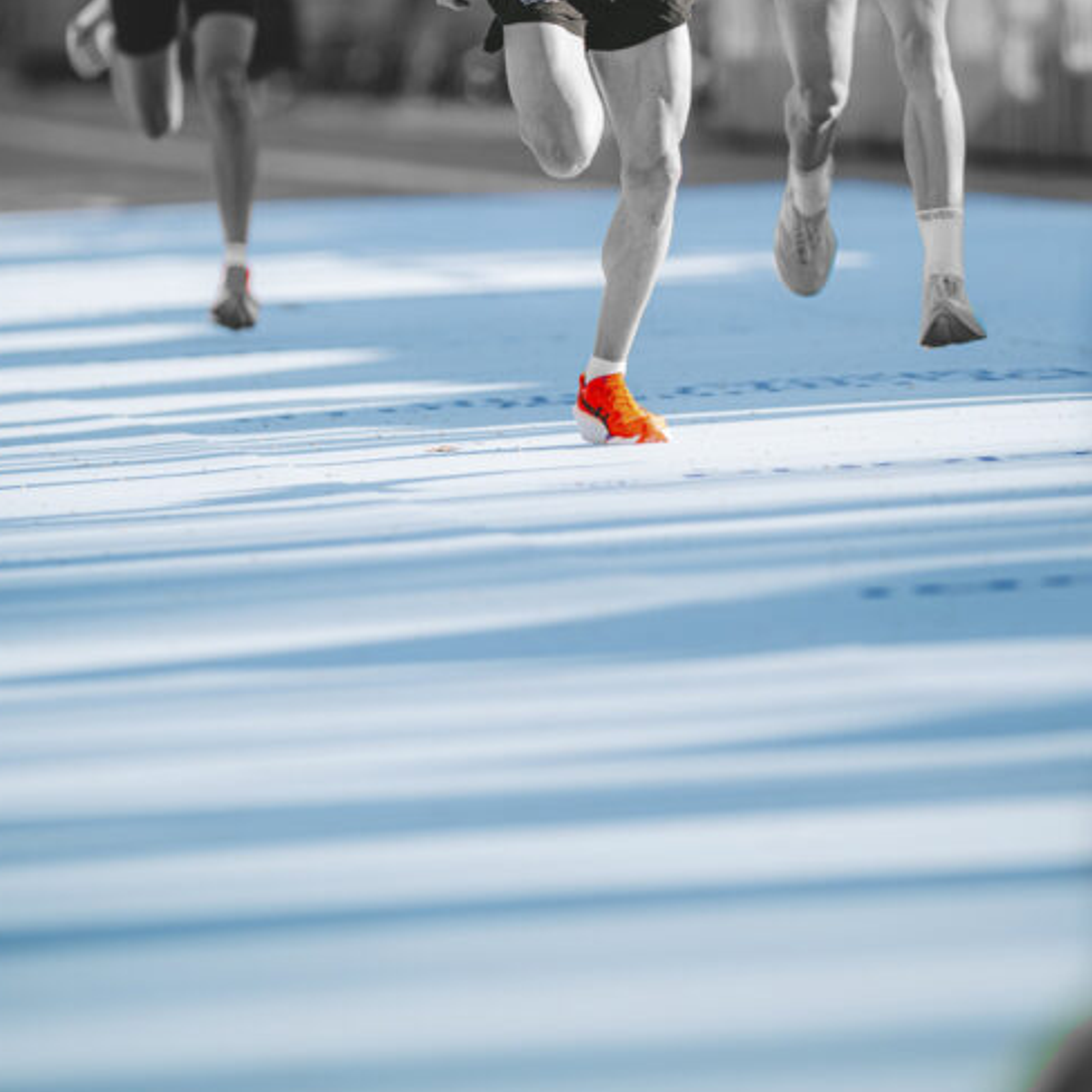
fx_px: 19094
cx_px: 552
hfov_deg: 3.3
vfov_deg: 3.3
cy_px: 13
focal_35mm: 535
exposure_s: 1/3200
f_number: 2.8
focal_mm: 300
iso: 400
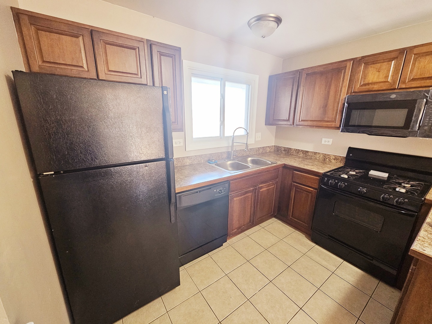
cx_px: 216
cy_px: 162
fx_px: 162
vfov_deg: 89.9
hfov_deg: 106.2
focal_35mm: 13
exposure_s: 1/30
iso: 400
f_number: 2.2
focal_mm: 2.2
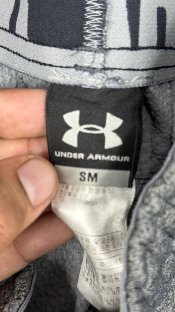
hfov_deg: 22.6
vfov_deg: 39.2
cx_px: 87
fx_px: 437
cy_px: 155
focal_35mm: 53
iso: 100
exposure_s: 1/50
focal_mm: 6.76
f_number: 1.78
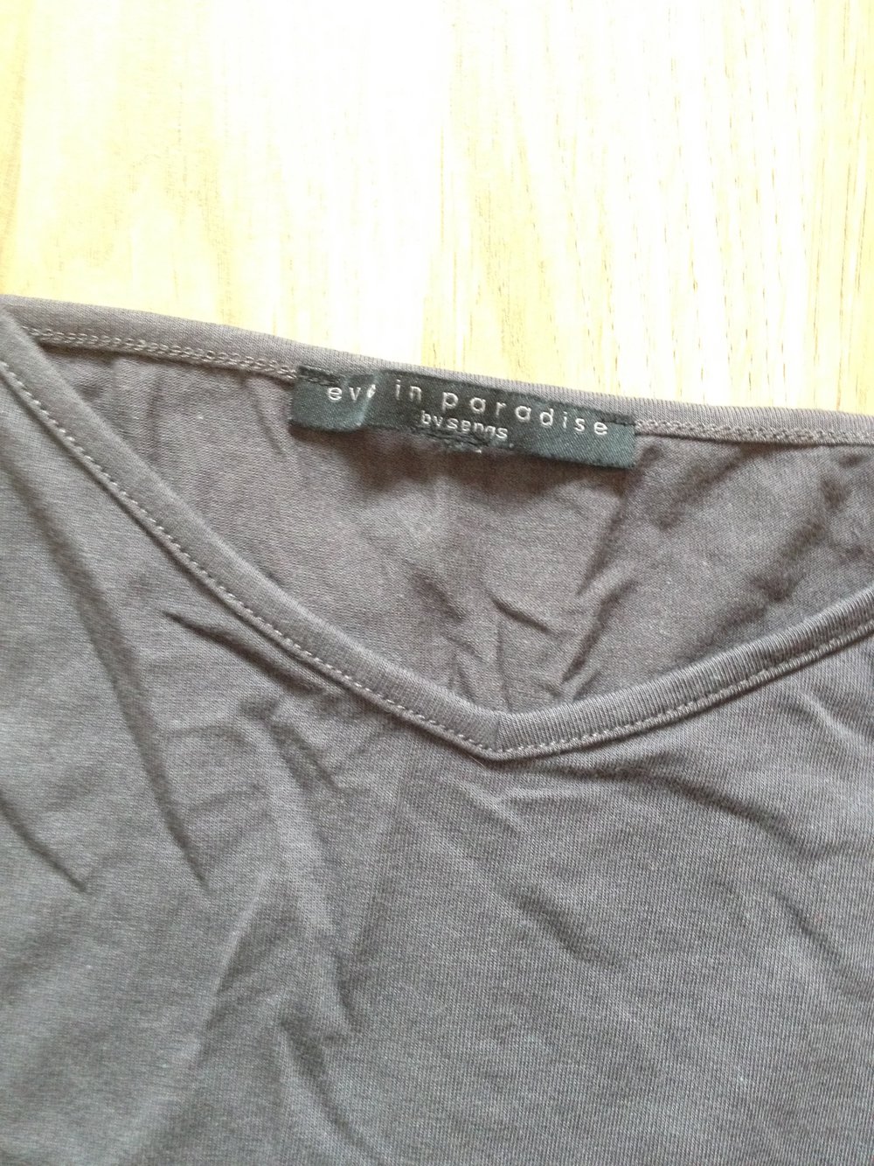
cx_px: 437
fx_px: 1178
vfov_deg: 52.6
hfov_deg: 40.7
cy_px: 583
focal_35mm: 35
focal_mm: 4.28
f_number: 2.4
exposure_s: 1/20
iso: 250
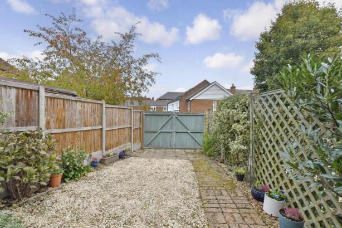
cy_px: 119
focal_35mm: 16
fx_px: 152
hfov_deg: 96.7
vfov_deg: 73.7
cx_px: 162
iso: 200
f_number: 8
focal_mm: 10
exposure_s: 1/80
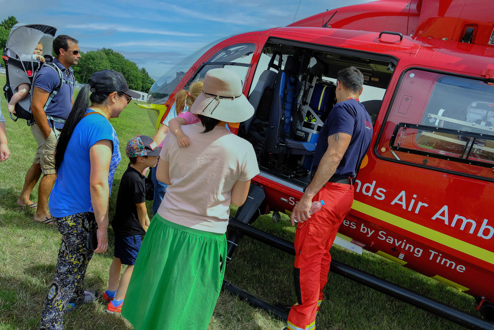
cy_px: 165
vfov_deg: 53.1
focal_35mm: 24
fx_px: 329
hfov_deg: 73.7
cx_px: 247
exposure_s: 1/1250
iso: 800
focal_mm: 16
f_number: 5.6
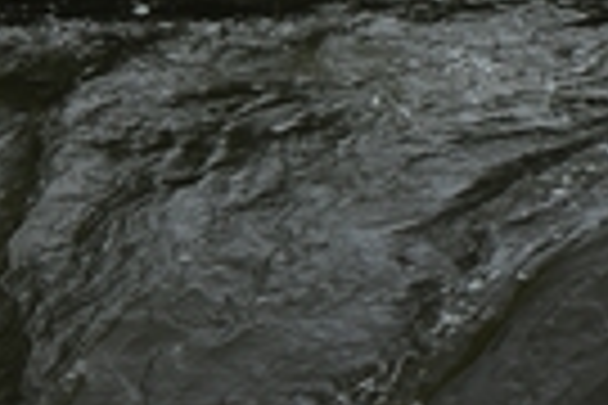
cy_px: 477
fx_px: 13028
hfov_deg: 2.7
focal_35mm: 771
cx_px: 275
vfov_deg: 1.8
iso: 200
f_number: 9
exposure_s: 1/250
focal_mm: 105
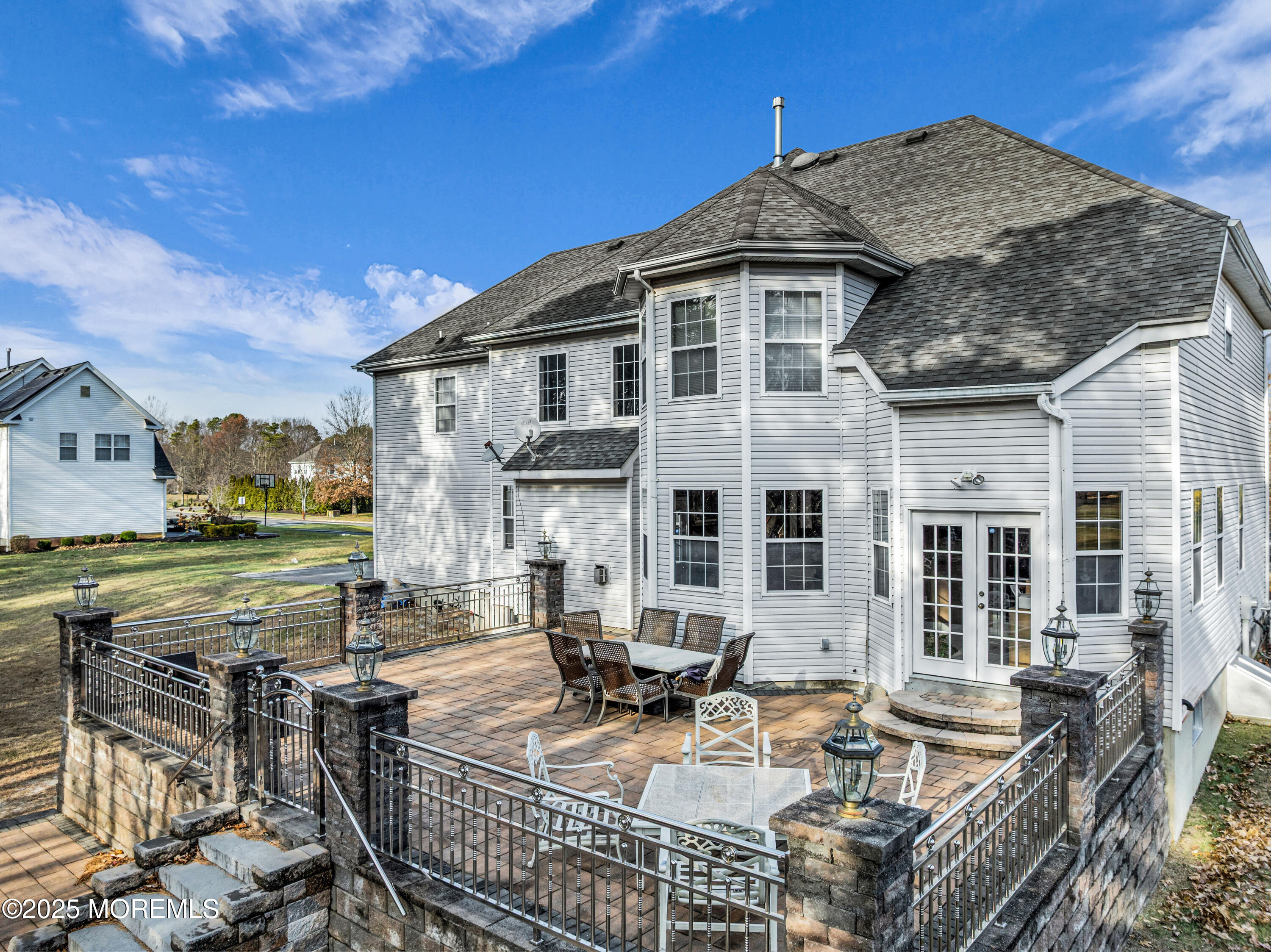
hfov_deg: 71.6
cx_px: 636
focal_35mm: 24
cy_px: 476
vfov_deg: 56.8
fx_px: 881
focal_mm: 12.29
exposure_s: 1/400
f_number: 2.8
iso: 140
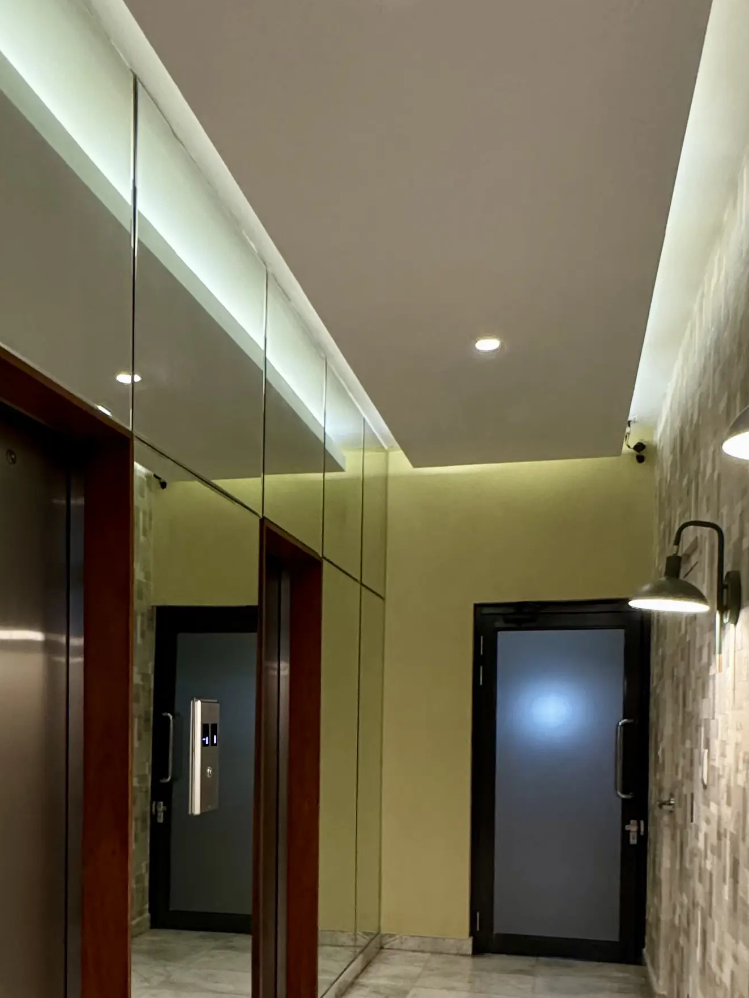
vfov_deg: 54.4
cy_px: 739
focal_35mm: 32
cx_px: 318
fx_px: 923
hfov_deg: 44.0
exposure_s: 1/60
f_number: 2.2
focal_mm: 2.22
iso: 640
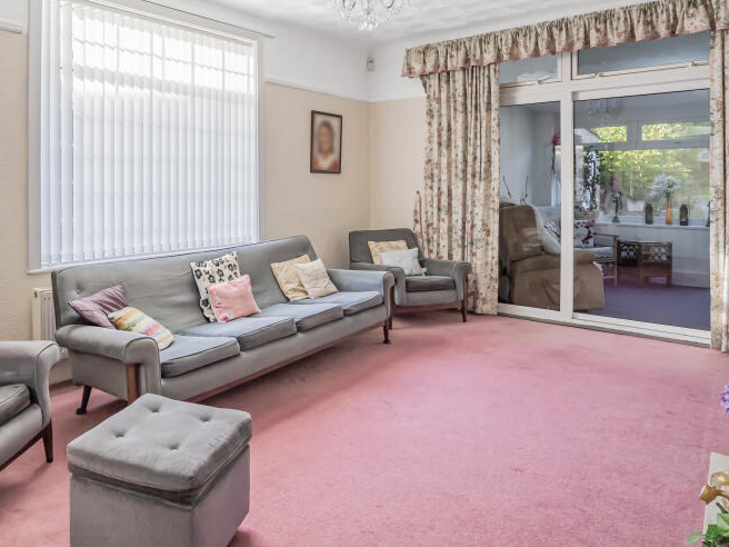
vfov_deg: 55.8
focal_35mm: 24
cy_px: 187
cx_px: 243
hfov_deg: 69.6
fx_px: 505
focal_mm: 16
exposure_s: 1/50
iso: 160
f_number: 9
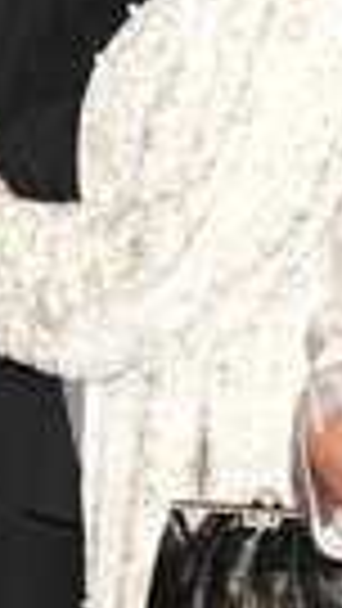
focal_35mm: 371
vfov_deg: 5.8
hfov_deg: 3.3
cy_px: 144
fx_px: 5977
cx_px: -122
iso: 320
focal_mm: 80
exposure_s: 1/160
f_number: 4.5
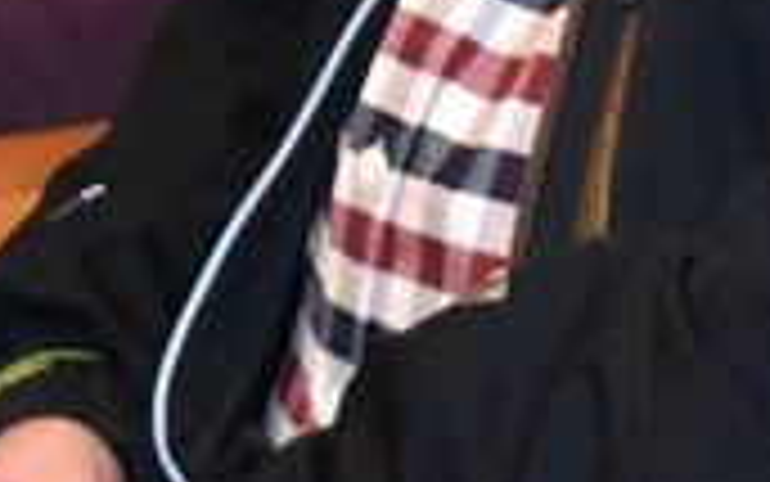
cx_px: 621
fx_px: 9614
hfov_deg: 4.6
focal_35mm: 458
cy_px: -547
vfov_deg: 2.9
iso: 6400
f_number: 8
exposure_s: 1/80
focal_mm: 50
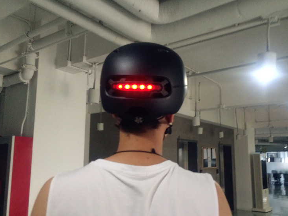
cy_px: 119
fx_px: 274
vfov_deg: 42.9
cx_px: 158
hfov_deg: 55.3
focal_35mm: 33
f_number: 2.2
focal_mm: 4.15
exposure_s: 1/33
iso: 250
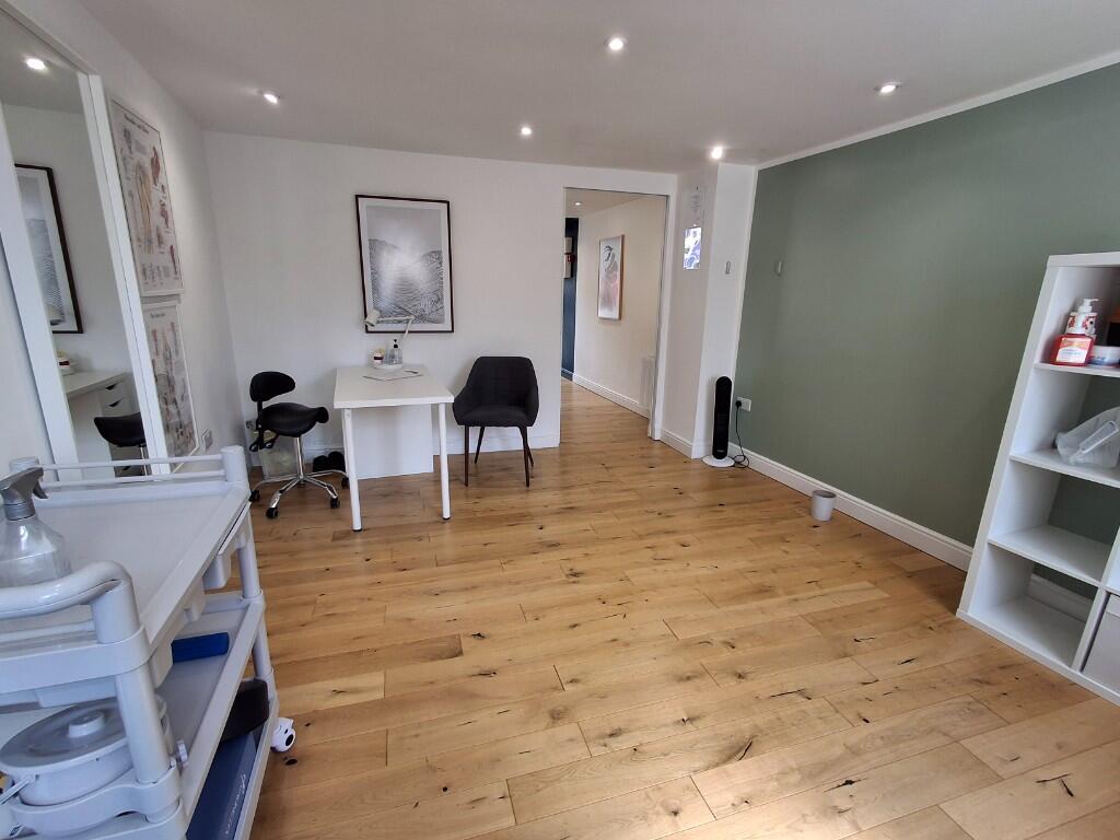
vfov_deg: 78.1
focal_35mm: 16
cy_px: 420
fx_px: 518
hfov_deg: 94.5
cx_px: 560
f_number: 2.2
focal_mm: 1.64
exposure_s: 1/100
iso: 40
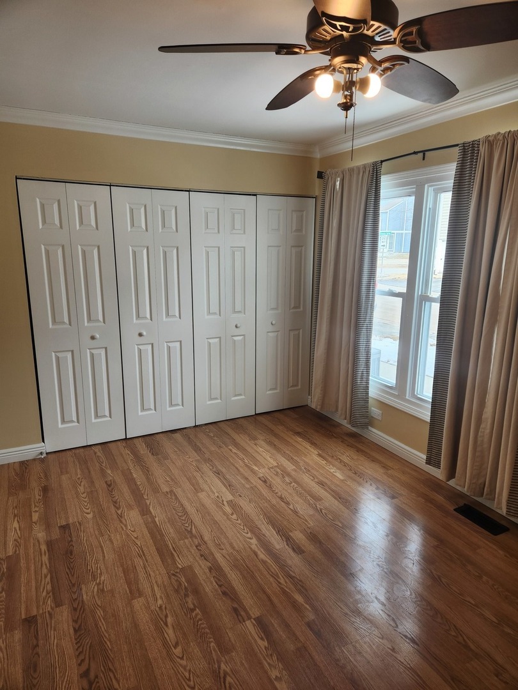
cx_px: 259
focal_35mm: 23
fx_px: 459
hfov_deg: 58.9
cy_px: 345
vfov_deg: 73.9
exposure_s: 1/180
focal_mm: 5.4
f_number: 1.8
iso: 80
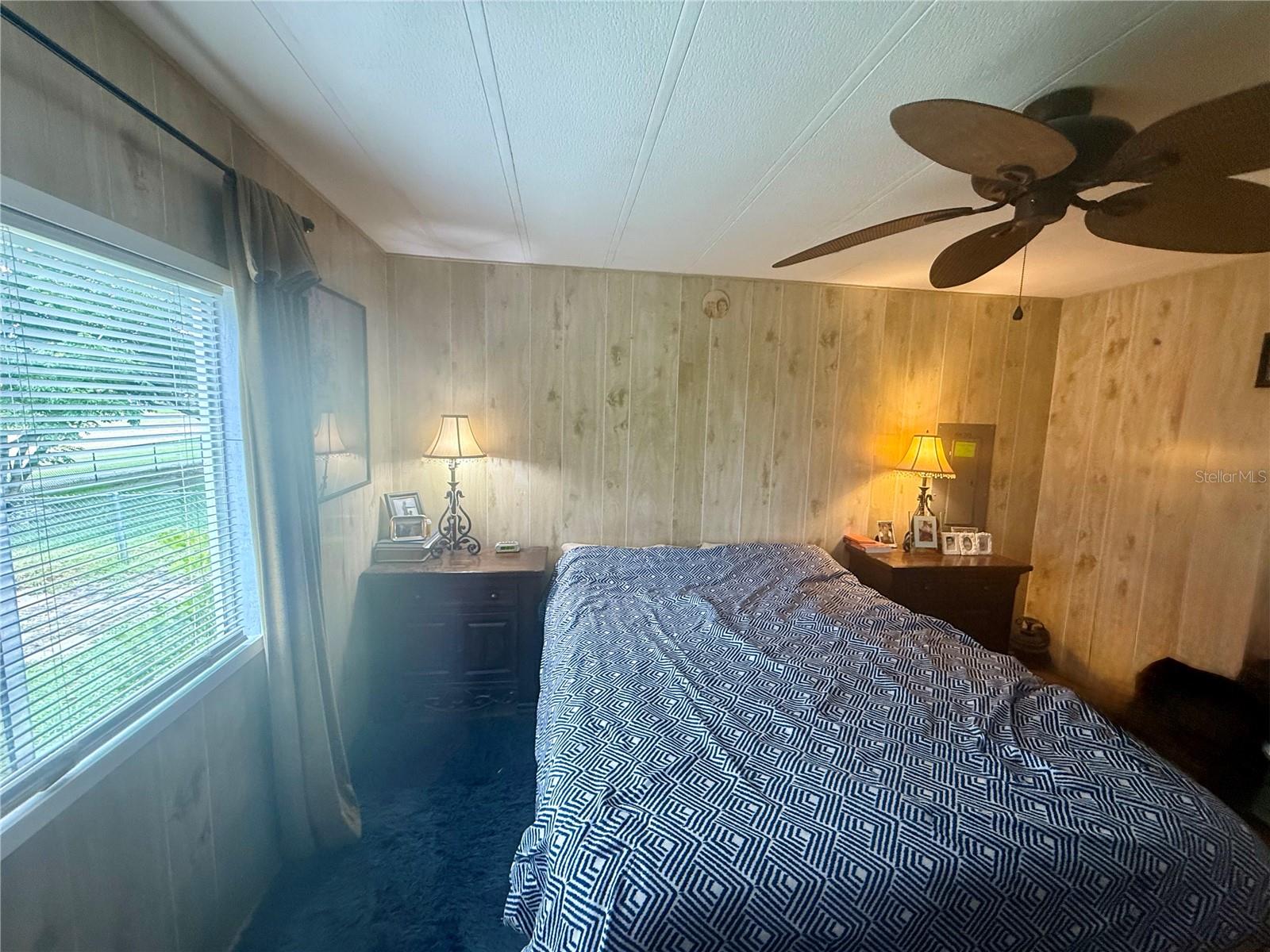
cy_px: 476
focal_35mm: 14
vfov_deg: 85.7
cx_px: 635
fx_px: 514
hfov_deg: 102.1
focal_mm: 2.22
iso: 320
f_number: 2.2
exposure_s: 1/60
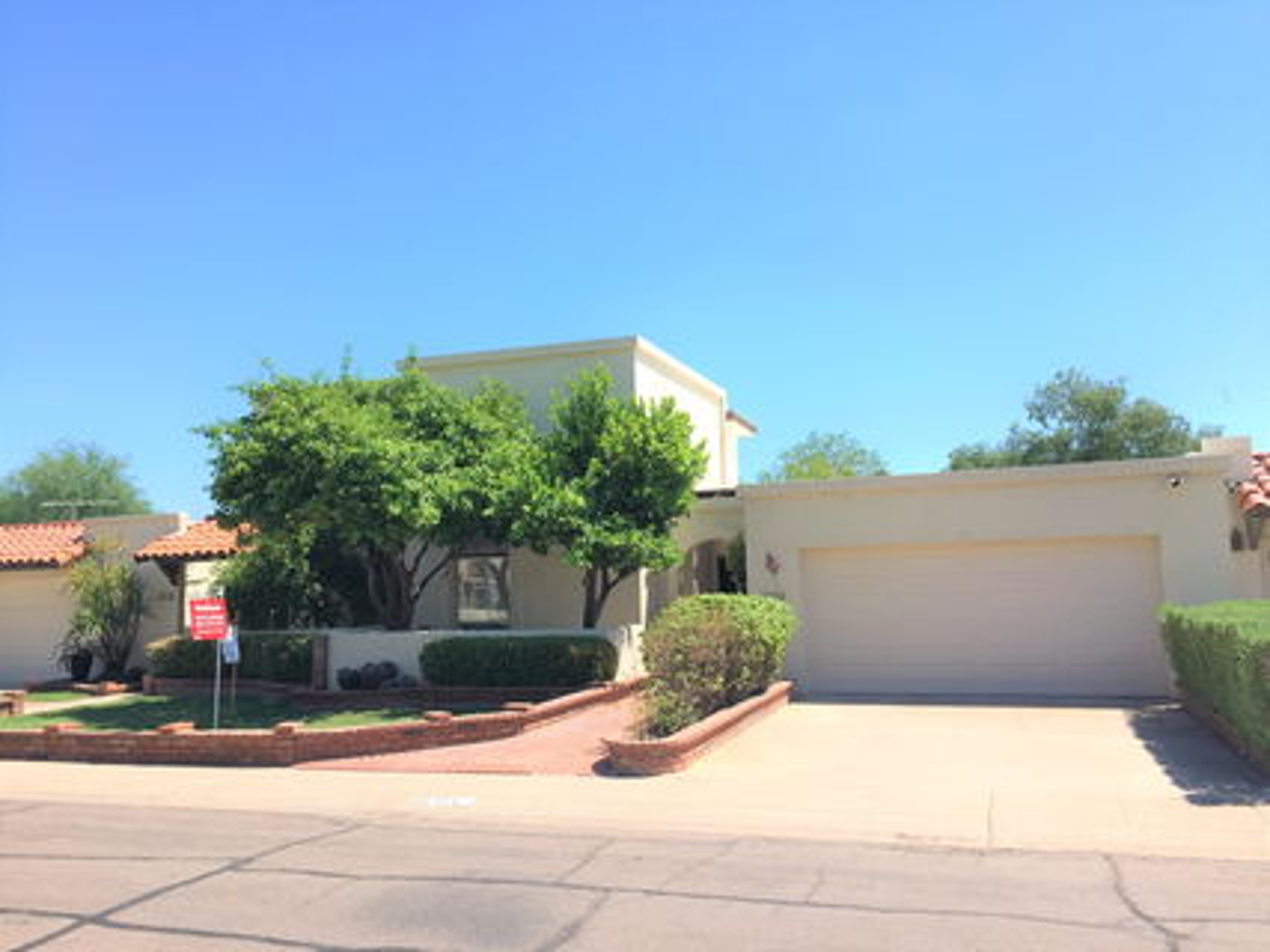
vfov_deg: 48.2
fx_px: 1064
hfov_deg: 61.7
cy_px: 476
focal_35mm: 29
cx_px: 635
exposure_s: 1/1099
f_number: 2.2
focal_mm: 4.15
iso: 32
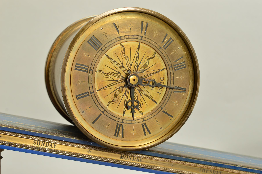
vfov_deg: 18.9
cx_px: 131
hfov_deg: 28.1
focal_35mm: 72
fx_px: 524
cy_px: 87
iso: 100
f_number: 13
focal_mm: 48
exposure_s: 1/100
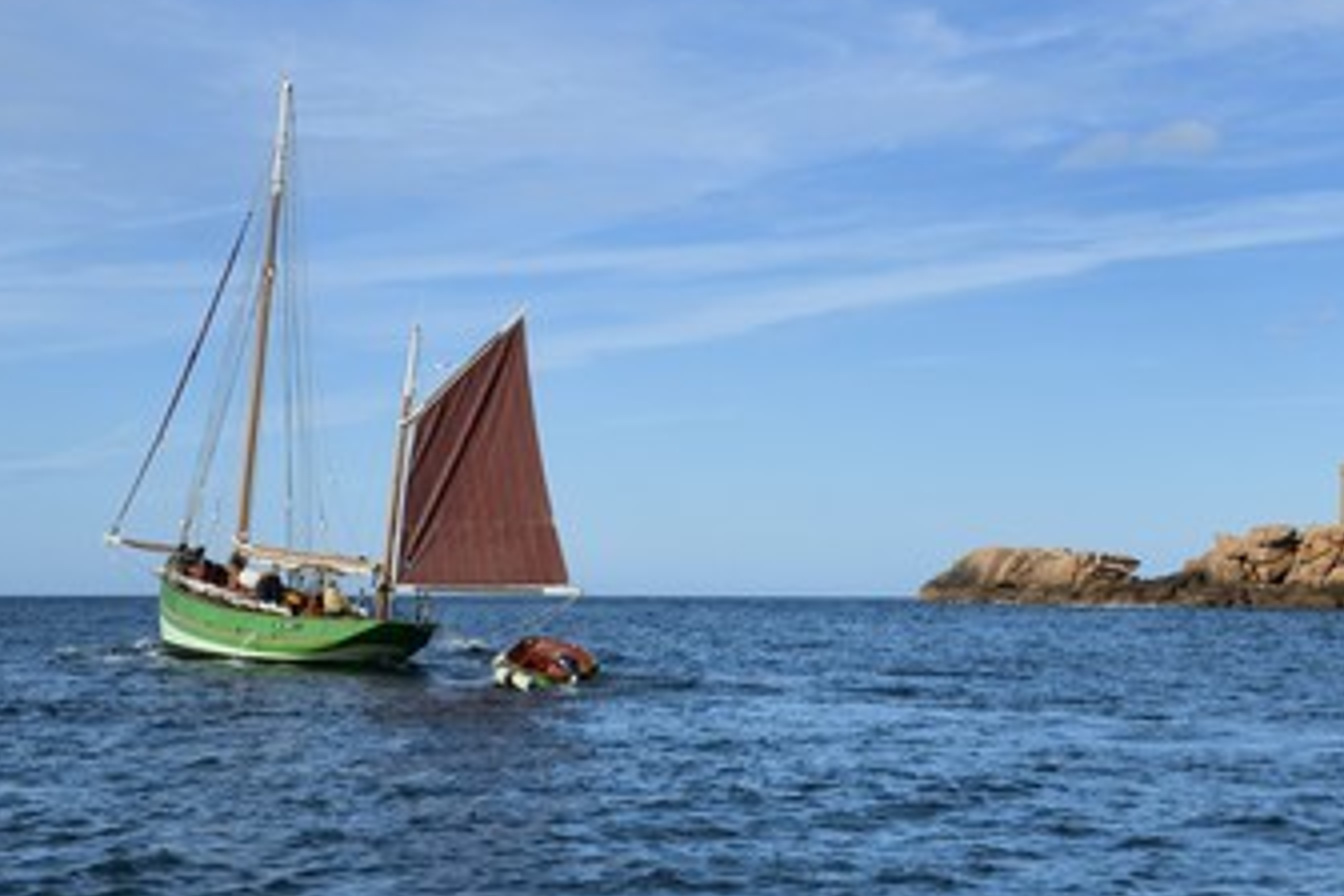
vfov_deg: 22.6
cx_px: 688
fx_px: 2240
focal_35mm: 60
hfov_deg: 33.4
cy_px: 372
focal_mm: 48
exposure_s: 1/640
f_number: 13
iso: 400
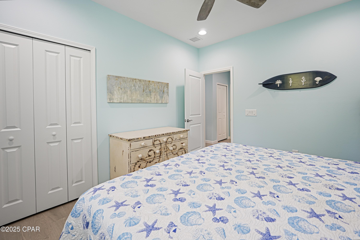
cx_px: 180
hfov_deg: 100.4
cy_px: 120
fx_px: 150
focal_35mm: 15
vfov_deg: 77.3
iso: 100
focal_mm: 10
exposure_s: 1/5
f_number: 4
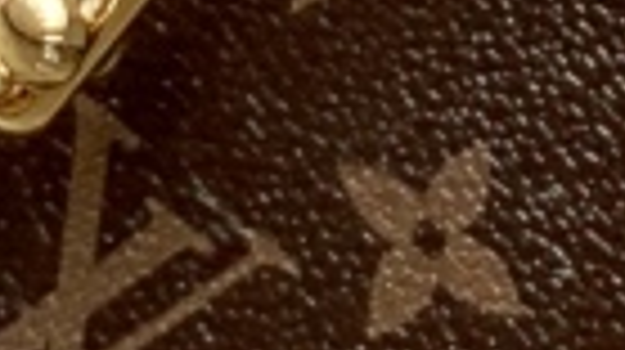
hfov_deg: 3.6
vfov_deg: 2.0
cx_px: 1394
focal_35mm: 588
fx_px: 9739
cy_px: -1813
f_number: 2.4
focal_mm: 6
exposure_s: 1/132
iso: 16
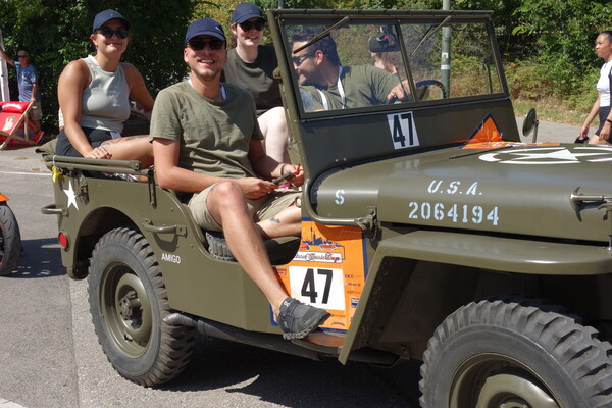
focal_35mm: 49
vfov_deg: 27.5
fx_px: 833
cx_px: 306
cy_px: 204
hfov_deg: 40.3
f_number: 5.6
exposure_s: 1/400
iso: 125
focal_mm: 18.02
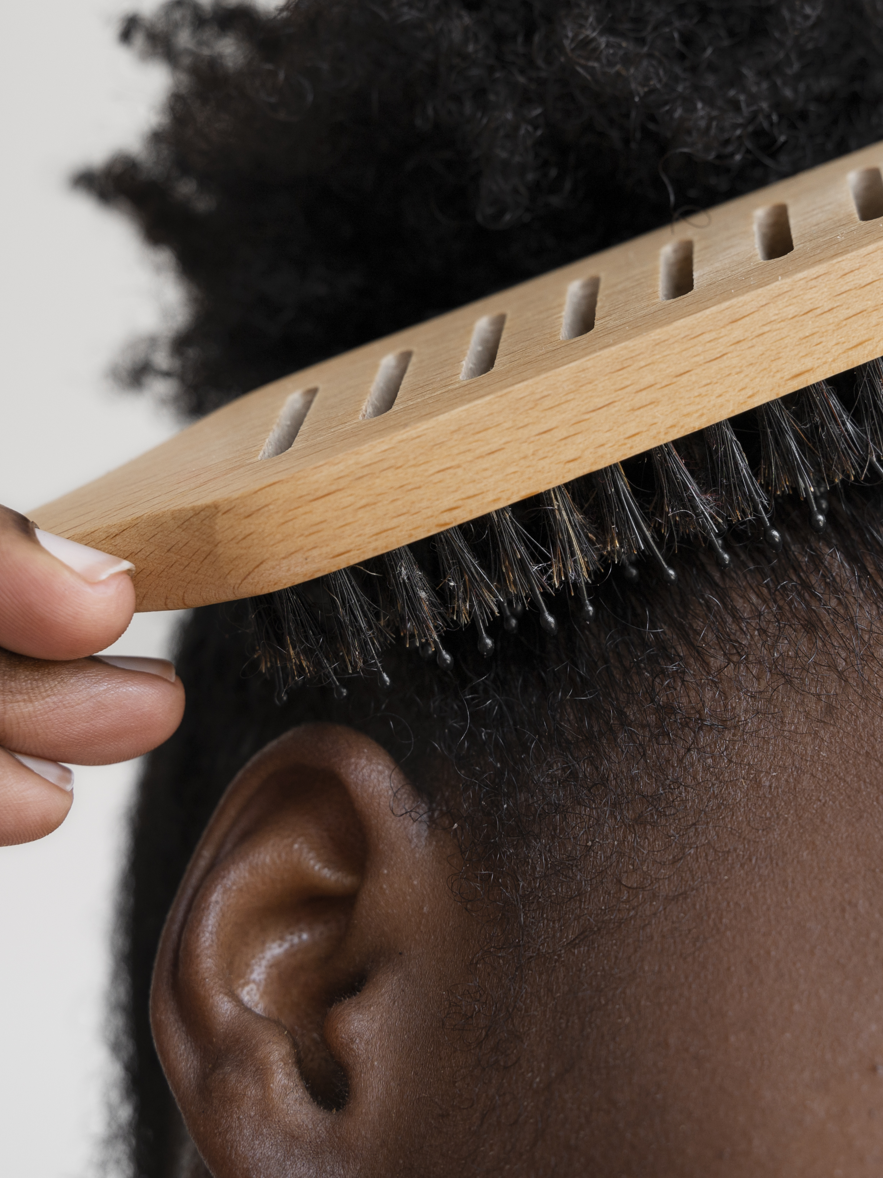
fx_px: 2245
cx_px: 554
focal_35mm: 66
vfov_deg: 29.4
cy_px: 515
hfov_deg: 22.2
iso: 400
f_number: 4.5
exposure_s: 1/125
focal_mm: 37
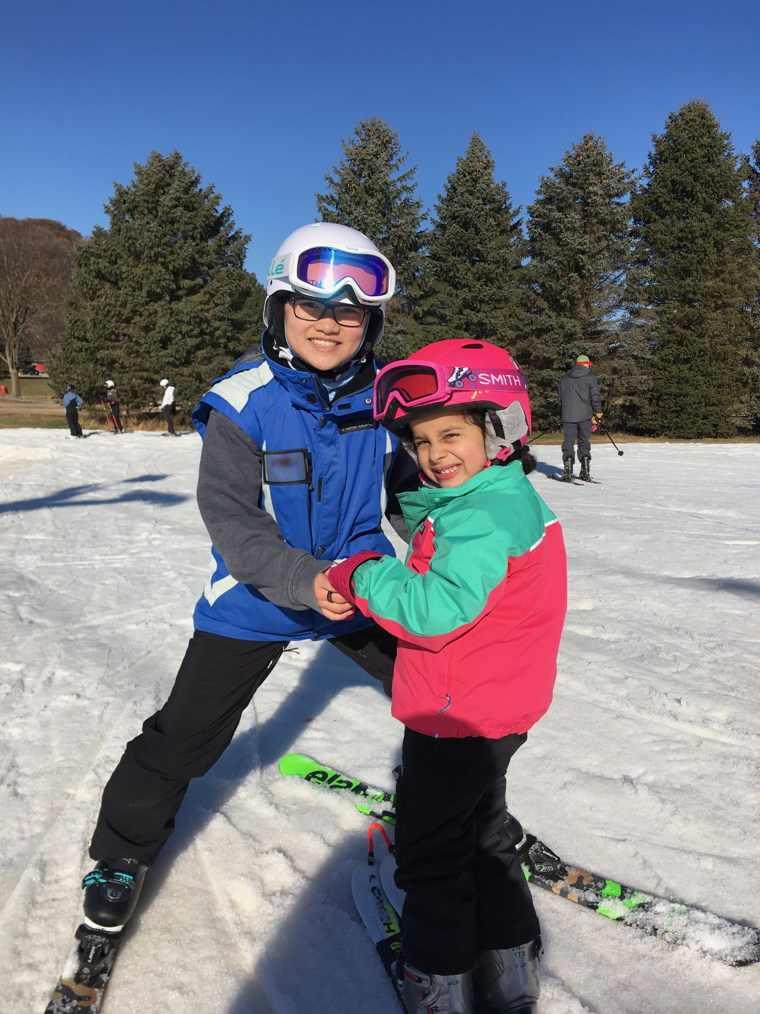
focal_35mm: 29
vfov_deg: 61.7
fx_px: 849
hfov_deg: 48.2
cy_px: 507
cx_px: 380
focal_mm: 4.15
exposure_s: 1/2262
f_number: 2.2
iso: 25
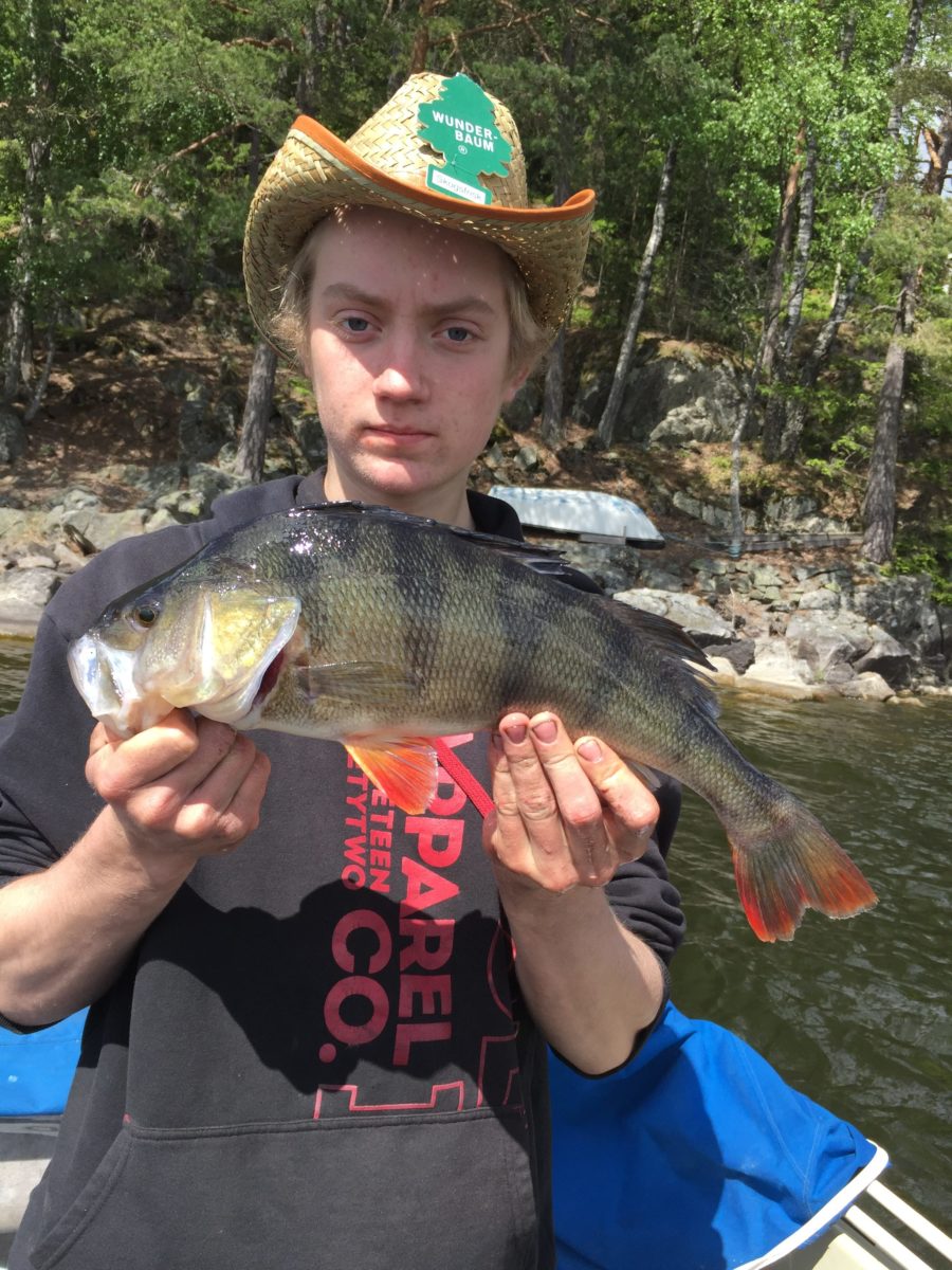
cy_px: 635
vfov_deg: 61.7
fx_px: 1063
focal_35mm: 29
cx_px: 476
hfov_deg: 48.2
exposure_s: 1/898
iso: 32
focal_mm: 4.15
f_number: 2.2
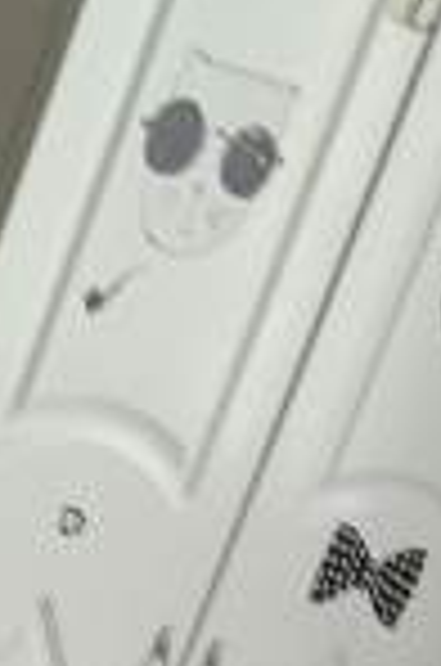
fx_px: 3747
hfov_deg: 6.7
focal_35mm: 203
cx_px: -112
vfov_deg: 8.9
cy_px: 1730
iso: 64
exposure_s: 1/100
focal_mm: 5.75
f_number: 2
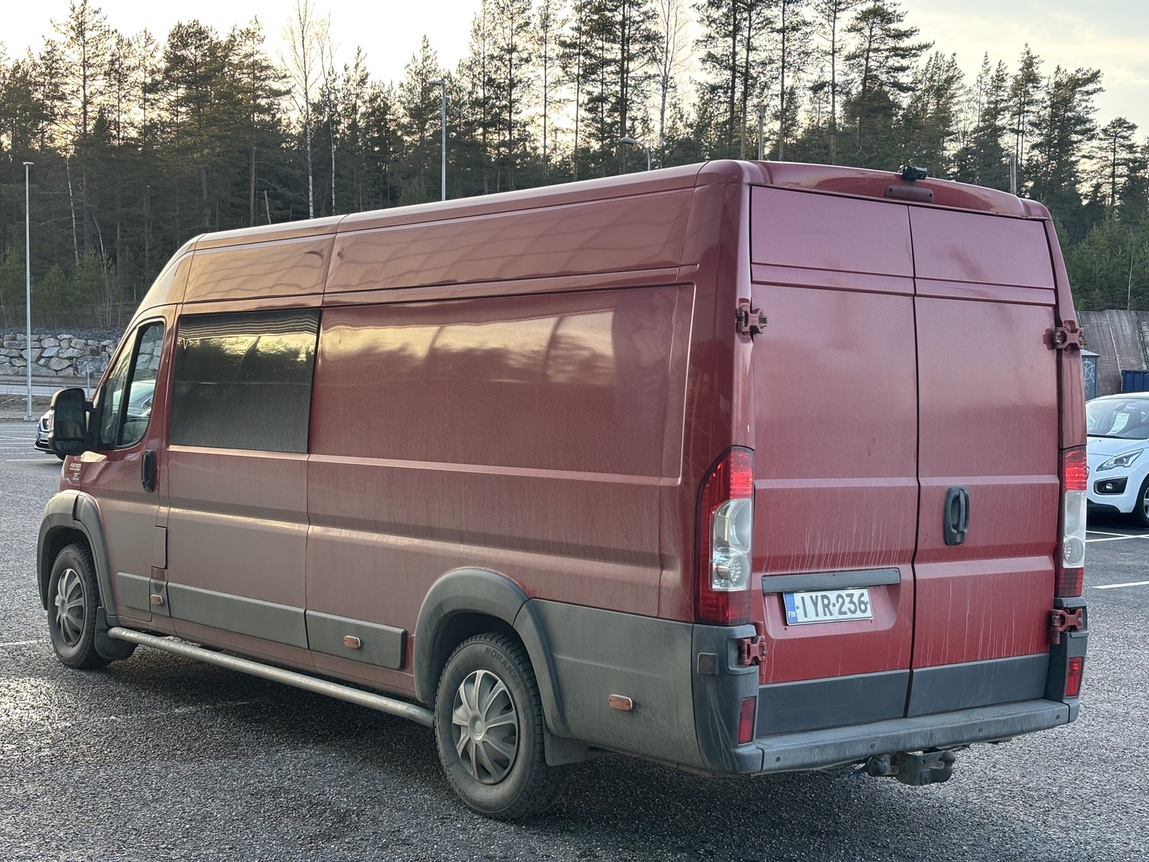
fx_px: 1726
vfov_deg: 28.0
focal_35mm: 52
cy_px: 431
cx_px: 574
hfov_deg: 36.8
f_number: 1.6
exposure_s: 1/143
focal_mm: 5.96
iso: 40
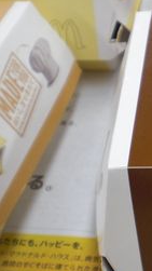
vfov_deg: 28.5
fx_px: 531
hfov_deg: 15.2
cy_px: 171
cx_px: 224
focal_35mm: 74
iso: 200
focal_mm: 6.3
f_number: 3.1
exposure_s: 1/60
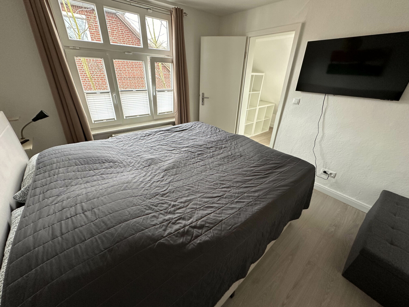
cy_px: 154
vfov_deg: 85.7
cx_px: 204
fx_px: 165
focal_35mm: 14
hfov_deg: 102.1
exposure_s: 1/99
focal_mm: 2.22
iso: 200
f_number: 2.2
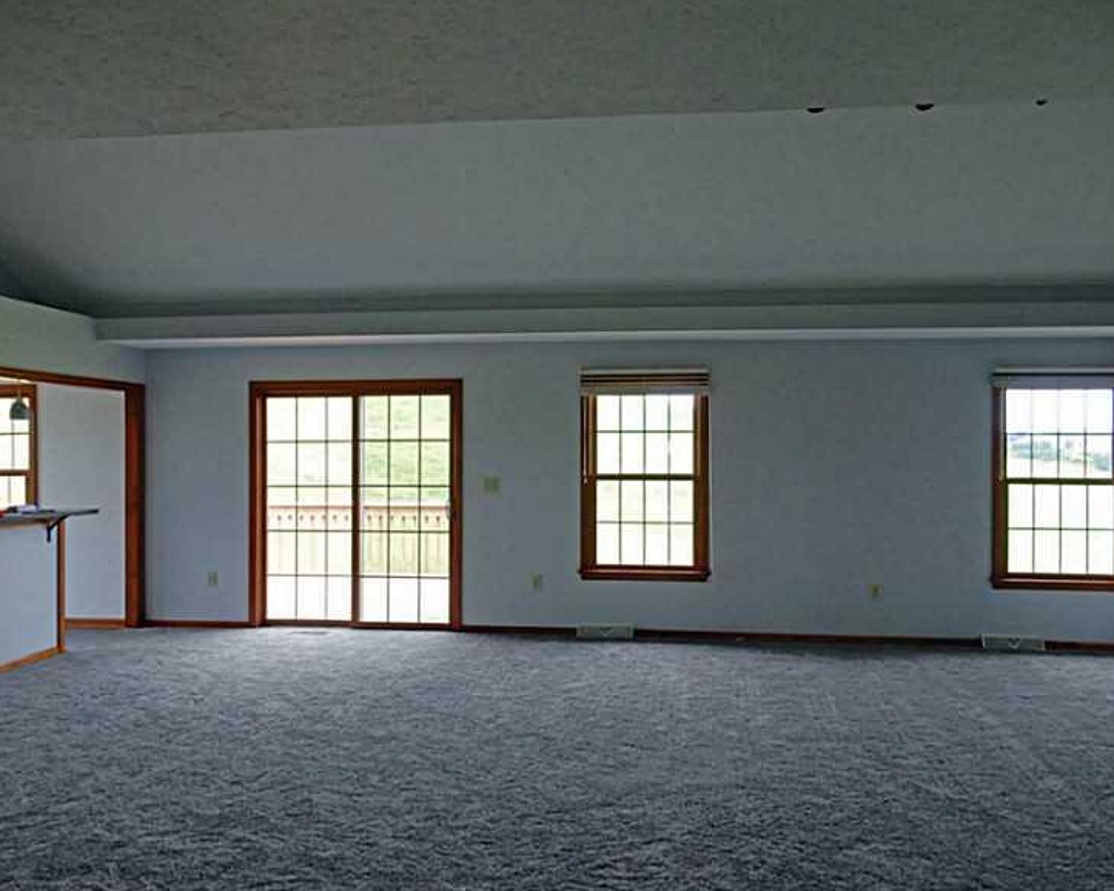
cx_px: 589
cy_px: 455
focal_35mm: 27
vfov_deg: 53.2
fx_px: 890
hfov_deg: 64.0
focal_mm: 4.5
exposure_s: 1/80
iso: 125
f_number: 3.7
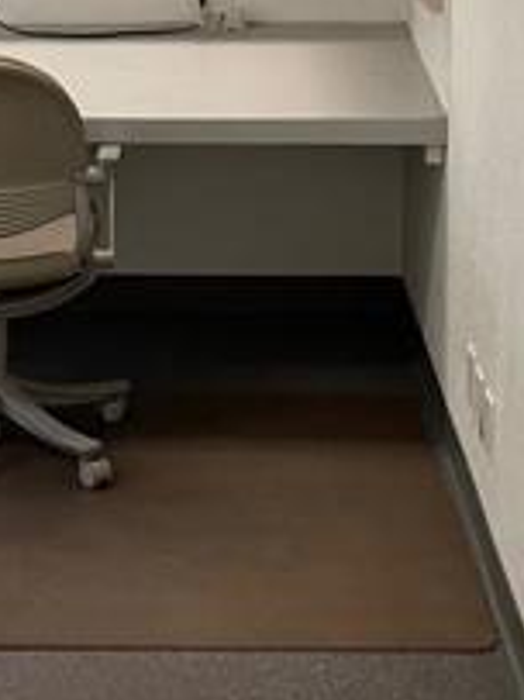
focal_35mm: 82
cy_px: 103
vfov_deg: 23.4
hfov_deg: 17.9
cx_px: 200
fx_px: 1657
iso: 200
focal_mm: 4.2
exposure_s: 1/60
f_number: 1.6
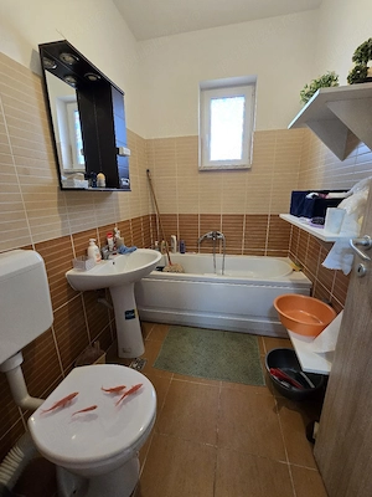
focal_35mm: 13
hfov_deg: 89.9
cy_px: 248
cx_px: 186
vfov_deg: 106.2
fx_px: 186
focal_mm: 2.2
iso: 320
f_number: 2.2
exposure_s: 1/50.3
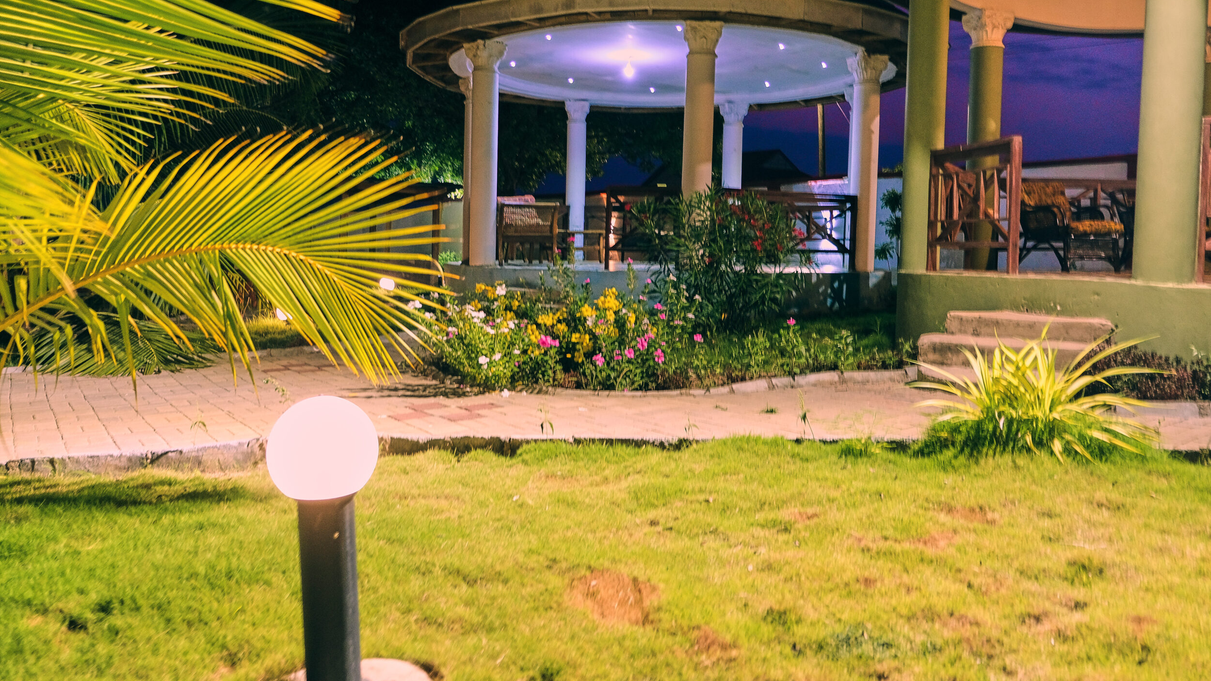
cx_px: 620
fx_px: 931
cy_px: 271
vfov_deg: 40.0
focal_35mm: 29
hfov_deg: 66.1
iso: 500
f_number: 2.8
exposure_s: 1/13
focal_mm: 18
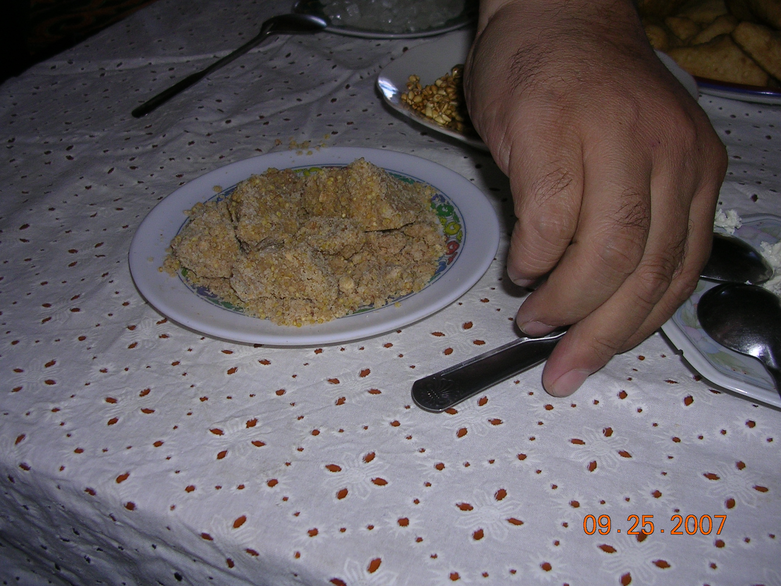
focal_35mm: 38
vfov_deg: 37.7
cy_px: 293
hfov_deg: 49.0
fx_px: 857
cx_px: 390
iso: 50
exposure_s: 1/60.1
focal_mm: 5.8
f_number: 2.8
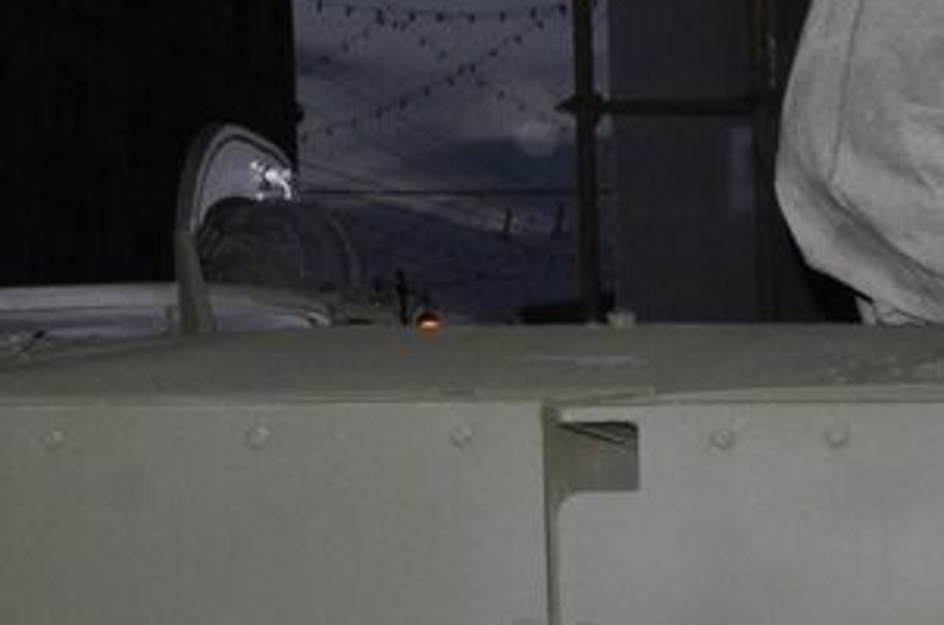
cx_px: 1800
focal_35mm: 108
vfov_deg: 12.0
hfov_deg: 15.6
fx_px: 2829
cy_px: 934
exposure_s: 1/200
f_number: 10
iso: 640
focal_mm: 17
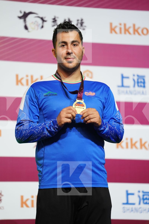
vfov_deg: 10.3
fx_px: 1242
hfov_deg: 6.9
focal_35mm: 200
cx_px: 74
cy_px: 112
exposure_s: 1/250
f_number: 2.8
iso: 1600
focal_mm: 200
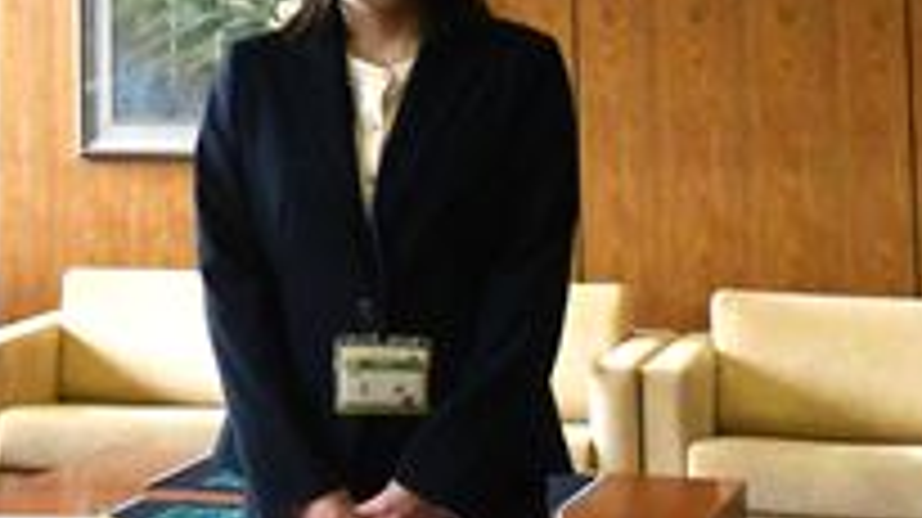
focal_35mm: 115
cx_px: 103
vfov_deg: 10.2
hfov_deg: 18.4
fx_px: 2810
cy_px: -200
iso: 4000
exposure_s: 1/800
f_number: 14
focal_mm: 30
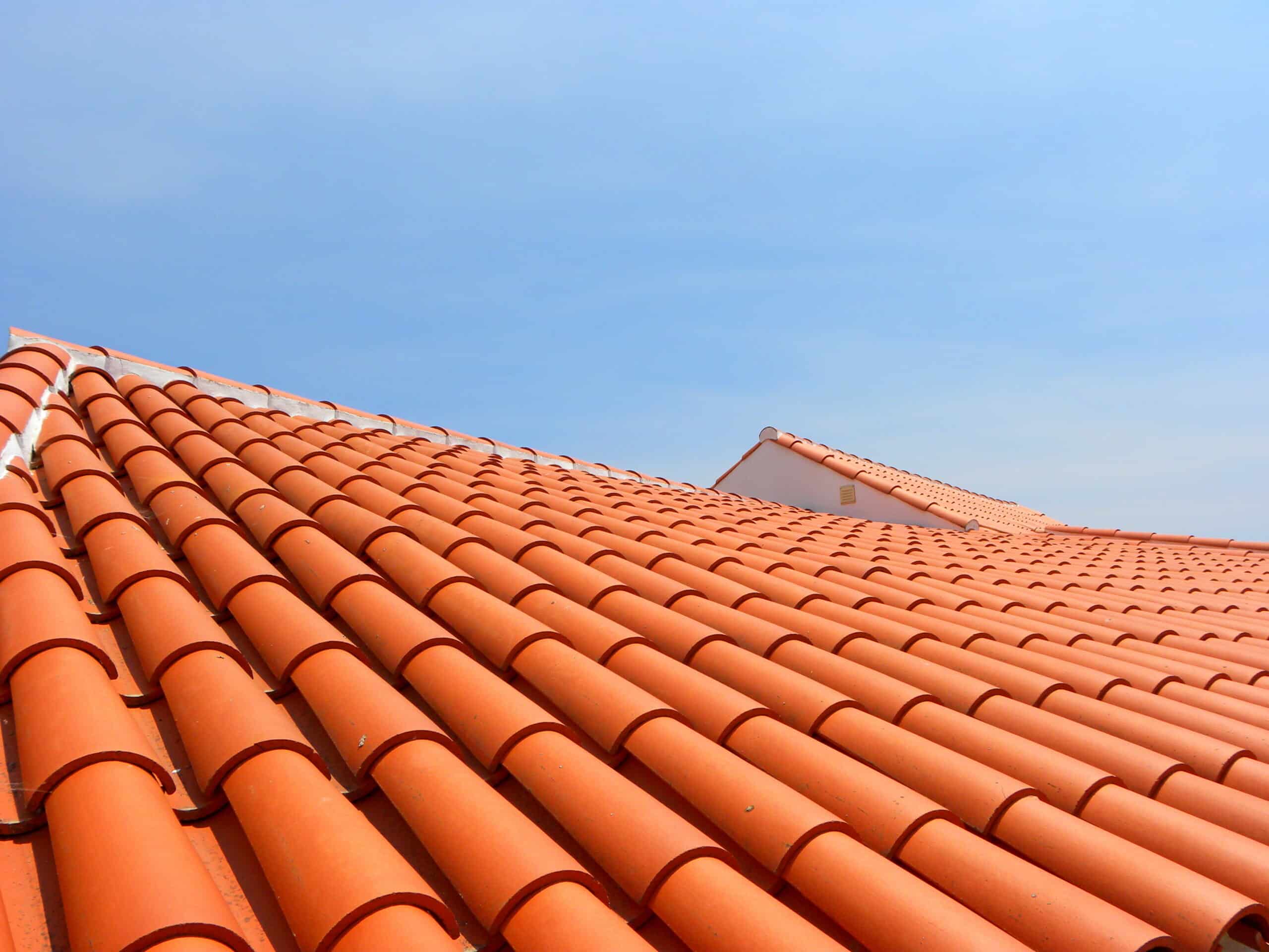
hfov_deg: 55.4
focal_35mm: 33
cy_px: 476
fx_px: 1210
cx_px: 634
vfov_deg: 42.9
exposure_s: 1/350
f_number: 5.6
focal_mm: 5.9
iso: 64
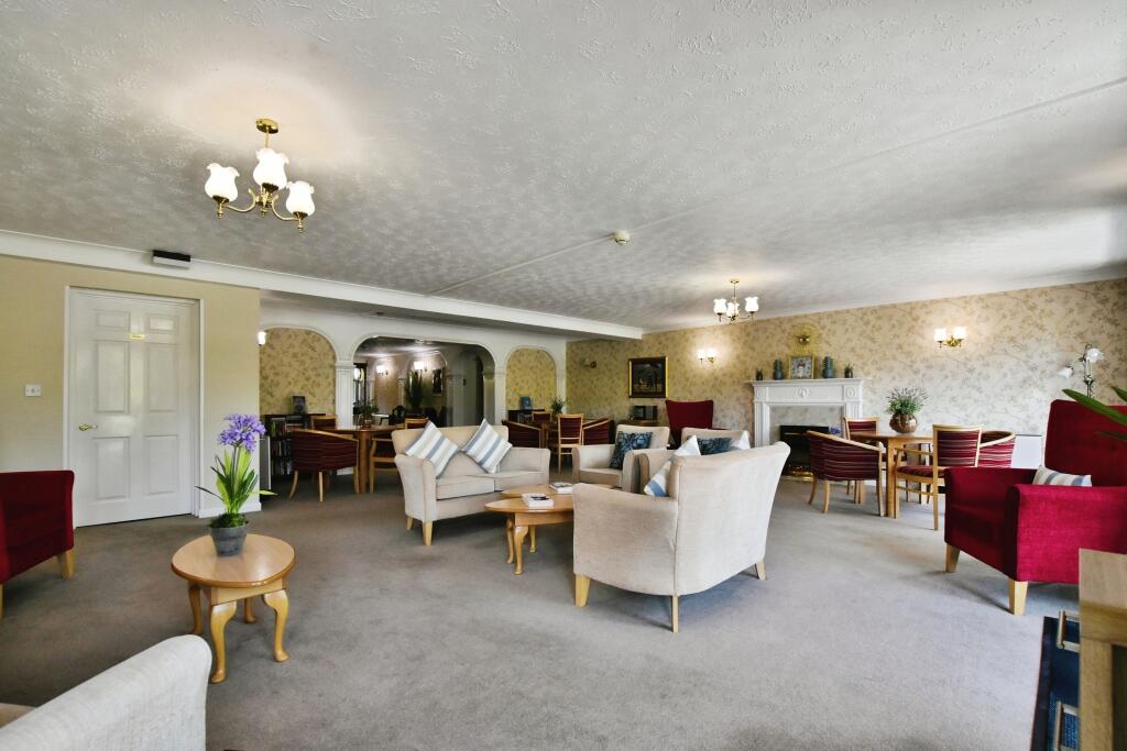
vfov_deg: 77.3
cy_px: 376
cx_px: 564
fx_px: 470
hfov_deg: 100.4
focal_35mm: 15
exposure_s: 1/160
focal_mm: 10
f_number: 8
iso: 2800
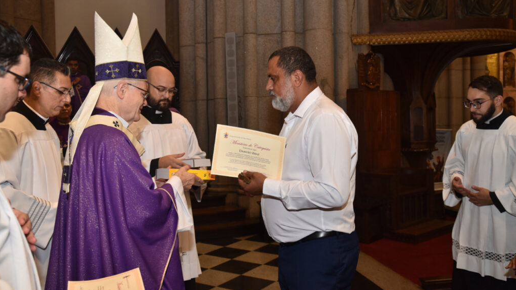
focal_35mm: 37
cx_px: 259
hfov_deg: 54.0
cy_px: 129
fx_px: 506
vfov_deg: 32.0
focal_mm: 35
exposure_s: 1/100
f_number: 5.6
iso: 800
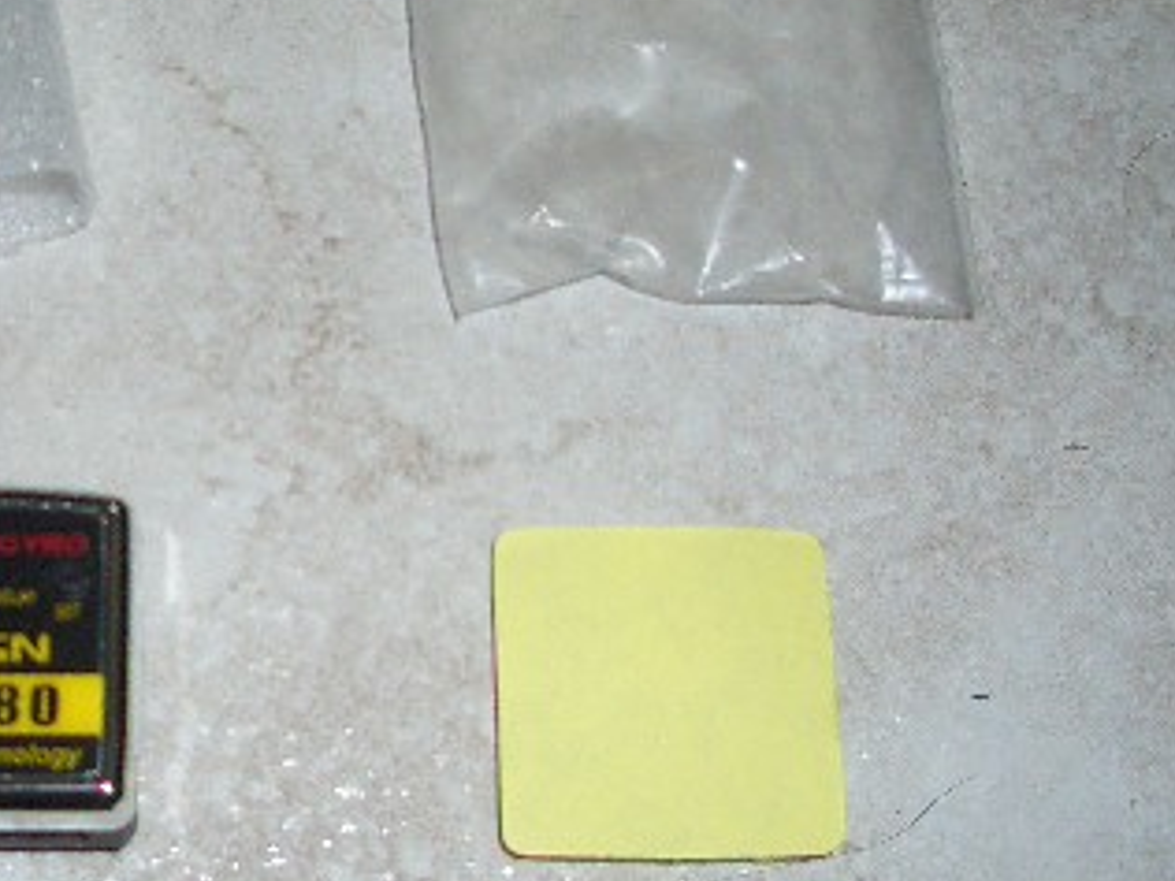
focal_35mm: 83
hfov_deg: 23.3
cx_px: 253
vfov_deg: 17.8
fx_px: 2817
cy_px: 476
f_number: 2.8
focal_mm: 6.8
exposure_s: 1/60
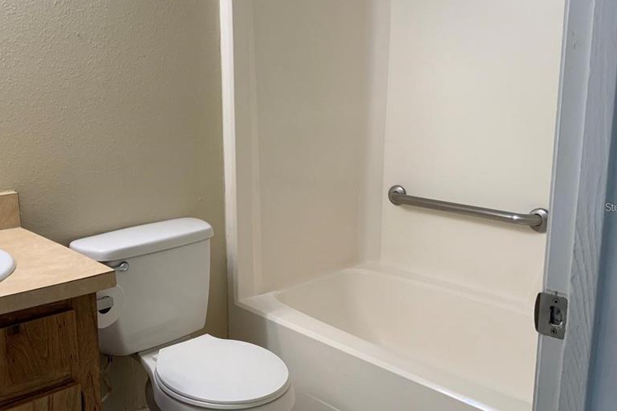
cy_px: 207
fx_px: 686
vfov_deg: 33.4
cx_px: 245
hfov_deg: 48.1
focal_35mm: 40
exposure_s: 1/120
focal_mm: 3
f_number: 1.8
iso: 64
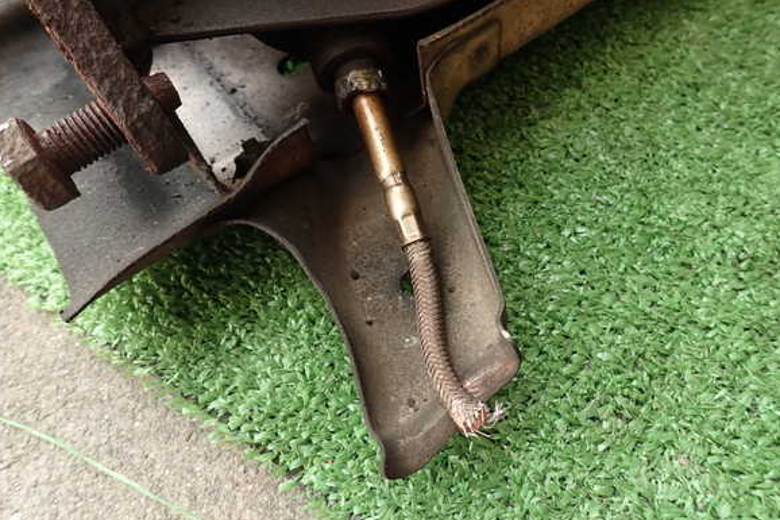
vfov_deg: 47.9
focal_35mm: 27
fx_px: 585
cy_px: 259
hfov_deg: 67.4
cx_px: 393
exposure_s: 1/80
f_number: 2.8
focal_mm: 4.5
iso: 100
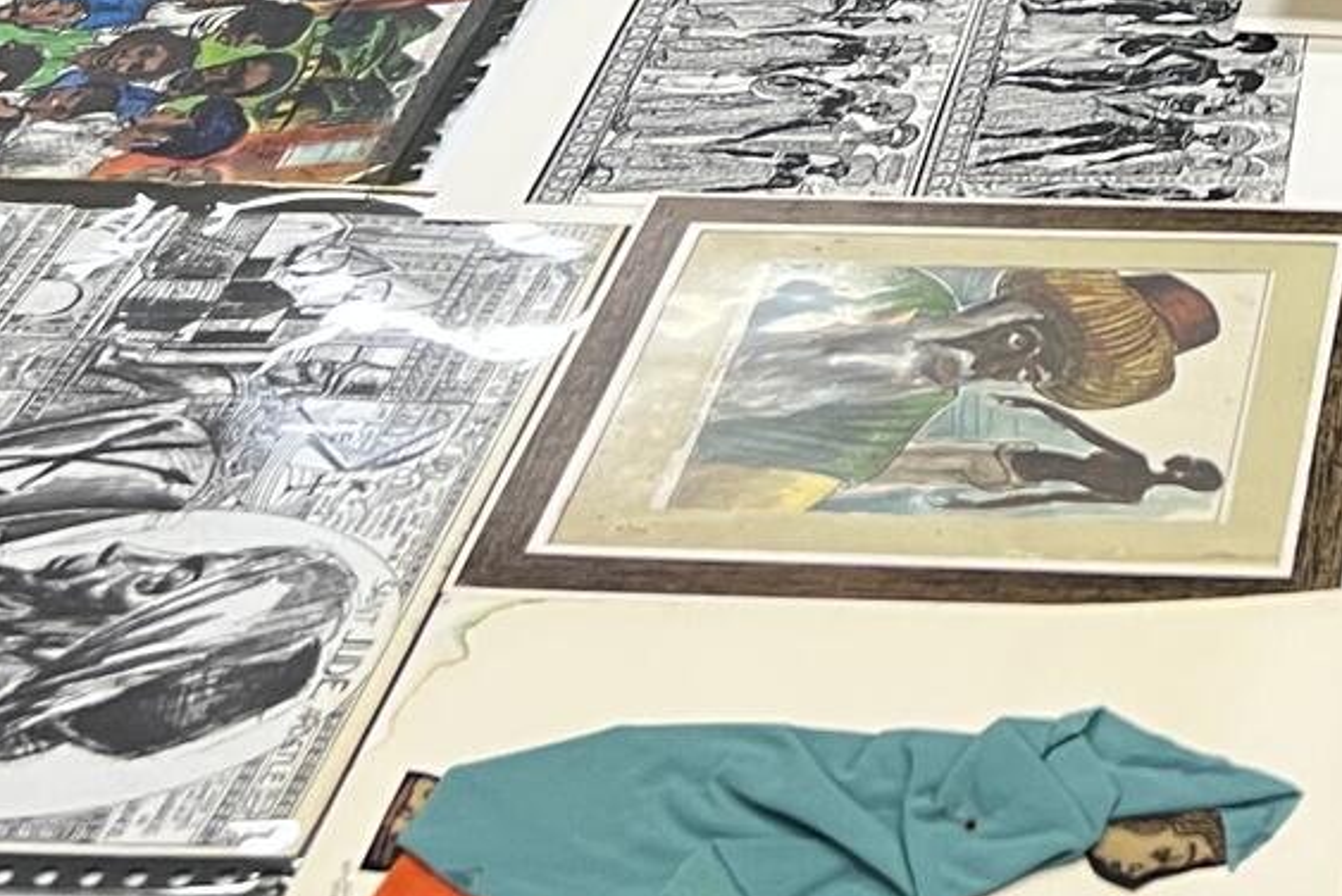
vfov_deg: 13.2
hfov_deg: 20.1
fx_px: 3580
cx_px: 1559
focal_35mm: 96
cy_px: -558
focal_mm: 5.7
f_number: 1.5
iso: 100
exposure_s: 1/60
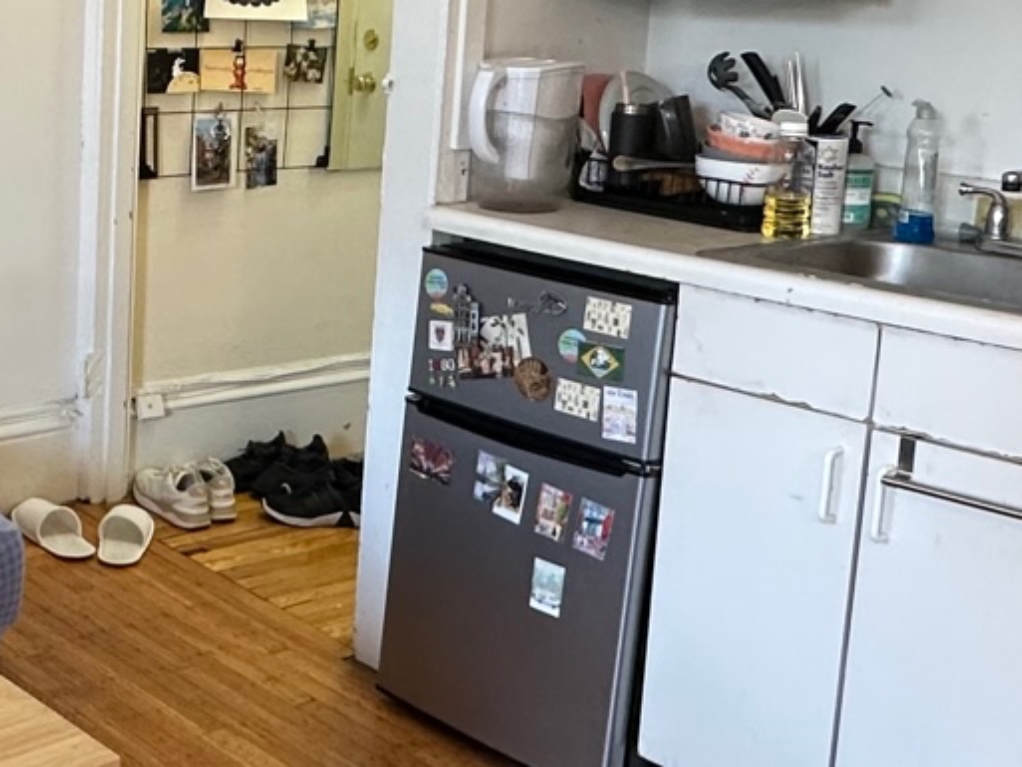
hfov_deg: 33.0
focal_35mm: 55
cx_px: 90
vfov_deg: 26.4
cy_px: 249
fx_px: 1624
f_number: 2.2
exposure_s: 1/60
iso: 200
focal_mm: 2.22
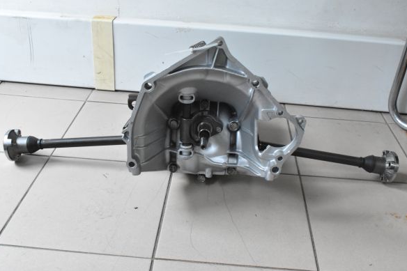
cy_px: 139
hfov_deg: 50.1
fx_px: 435
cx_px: 202
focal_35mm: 39
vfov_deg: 34.6
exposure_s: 1/40
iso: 4500
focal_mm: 25
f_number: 14
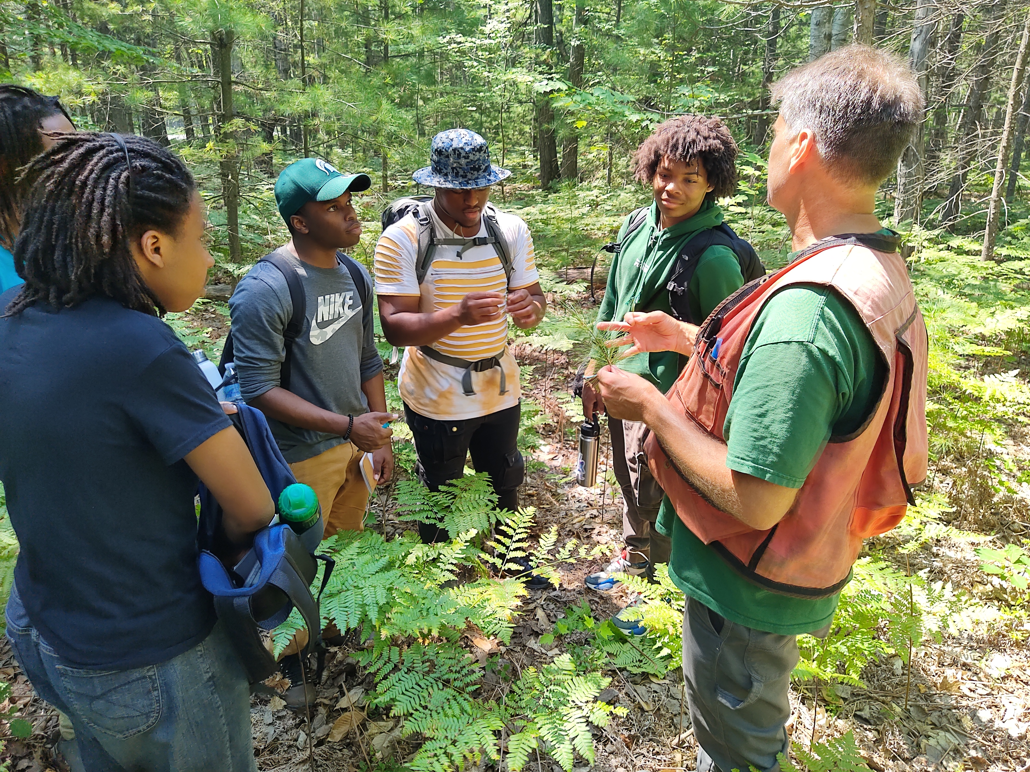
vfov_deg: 51.4
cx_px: 515
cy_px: 386
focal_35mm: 27
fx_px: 803
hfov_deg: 65.3
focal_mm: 4.71
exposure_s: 1/226
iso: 112
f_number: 1.79
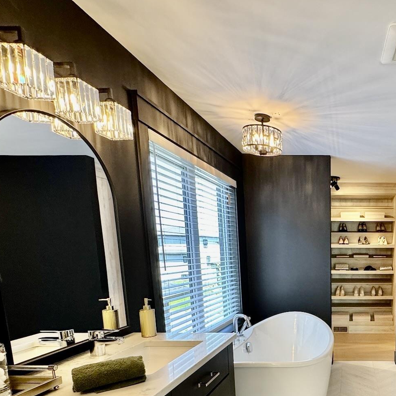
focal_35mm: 26
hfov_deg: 53.7
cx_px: 352
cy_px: 301
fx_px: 337
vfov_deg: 57.6
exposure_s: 1/120
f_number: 2.2
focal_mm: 2.22
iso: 250
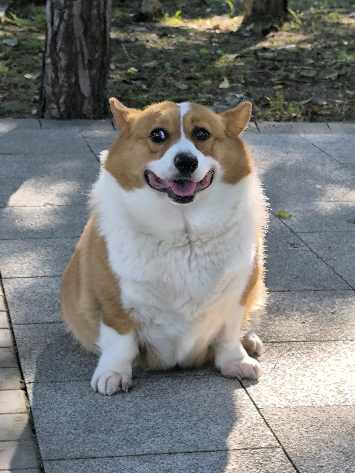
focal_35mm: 114
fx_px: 1559
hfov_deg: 13.0
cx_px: 171
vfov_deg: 17.3
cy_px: 235
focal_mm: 6.14
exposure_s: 1/278
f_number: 1.65
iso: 50
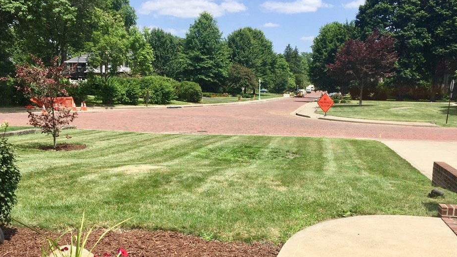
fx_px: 424
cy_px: 157
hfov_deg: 56.6
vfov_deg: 33.6
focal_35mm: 35
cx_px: 226
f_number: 2.2
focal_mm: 4.15
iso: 32
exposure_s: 1/1980
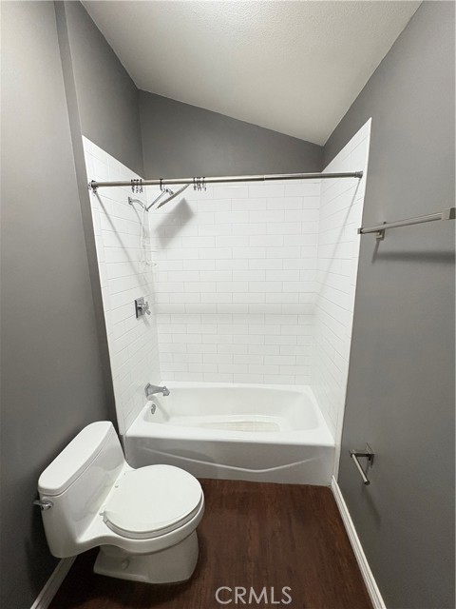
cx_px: 228
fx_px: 246
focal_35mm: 14
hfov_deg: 85.7
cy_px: 304
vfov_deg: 102.1
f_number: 2.2
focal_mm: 2.22
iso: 400
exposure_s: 1/60
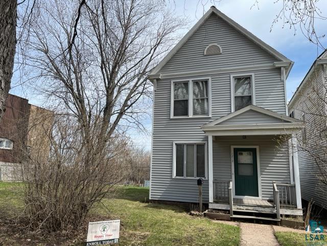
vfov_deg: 53.1
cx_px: 164
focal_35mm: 26
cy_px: 123
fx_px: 246
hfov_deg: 67.3
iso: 32
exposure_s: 1/2747
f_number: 1.6
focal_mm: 4.2
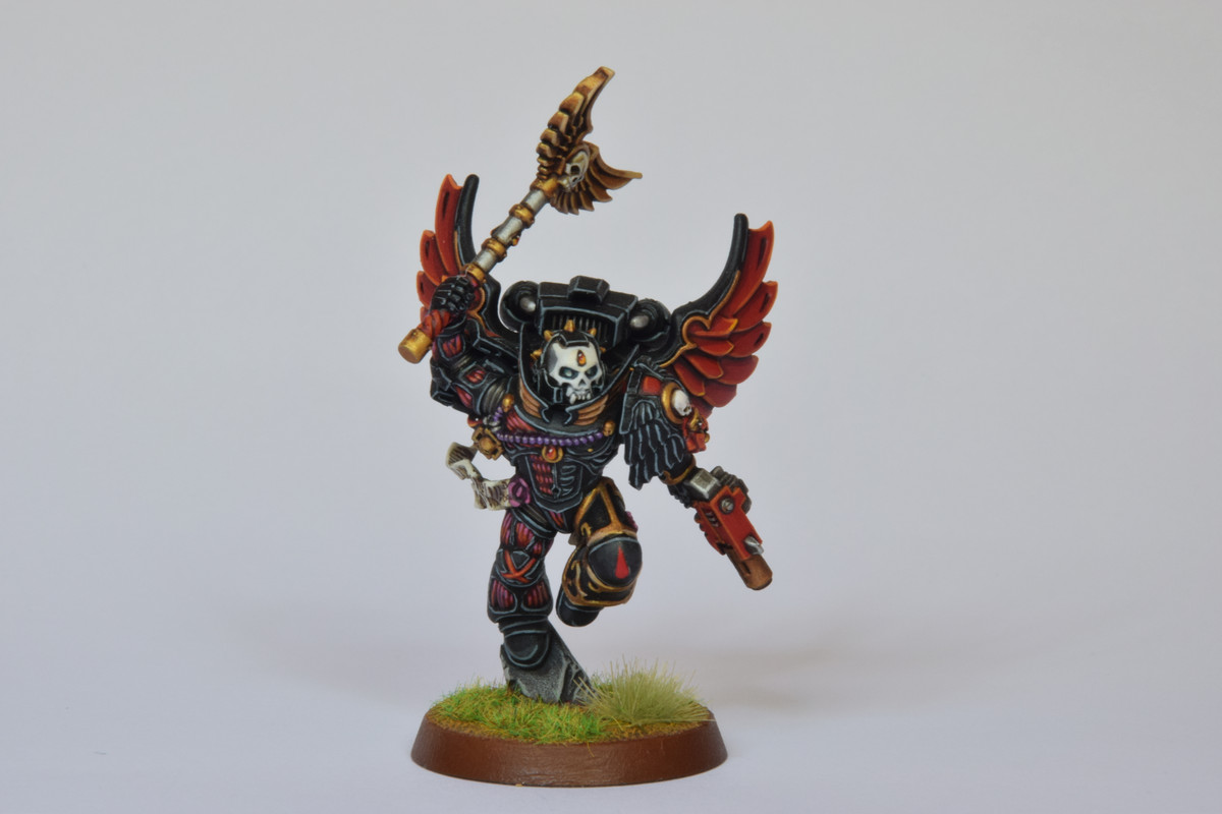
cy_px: 407
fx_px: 5346
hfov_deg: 13.0
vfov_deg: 8.7
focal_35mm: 158
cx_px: 611
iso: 400
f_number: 36
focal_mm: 105
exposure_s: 1
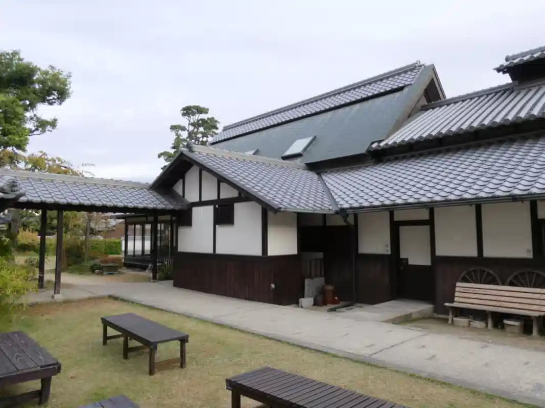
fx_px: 378
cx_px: 272
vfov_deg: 56.8
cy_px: 204
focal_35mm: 24
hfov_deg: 71.6
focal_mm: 4.3
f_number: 3.3
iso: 80
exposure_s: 1/80
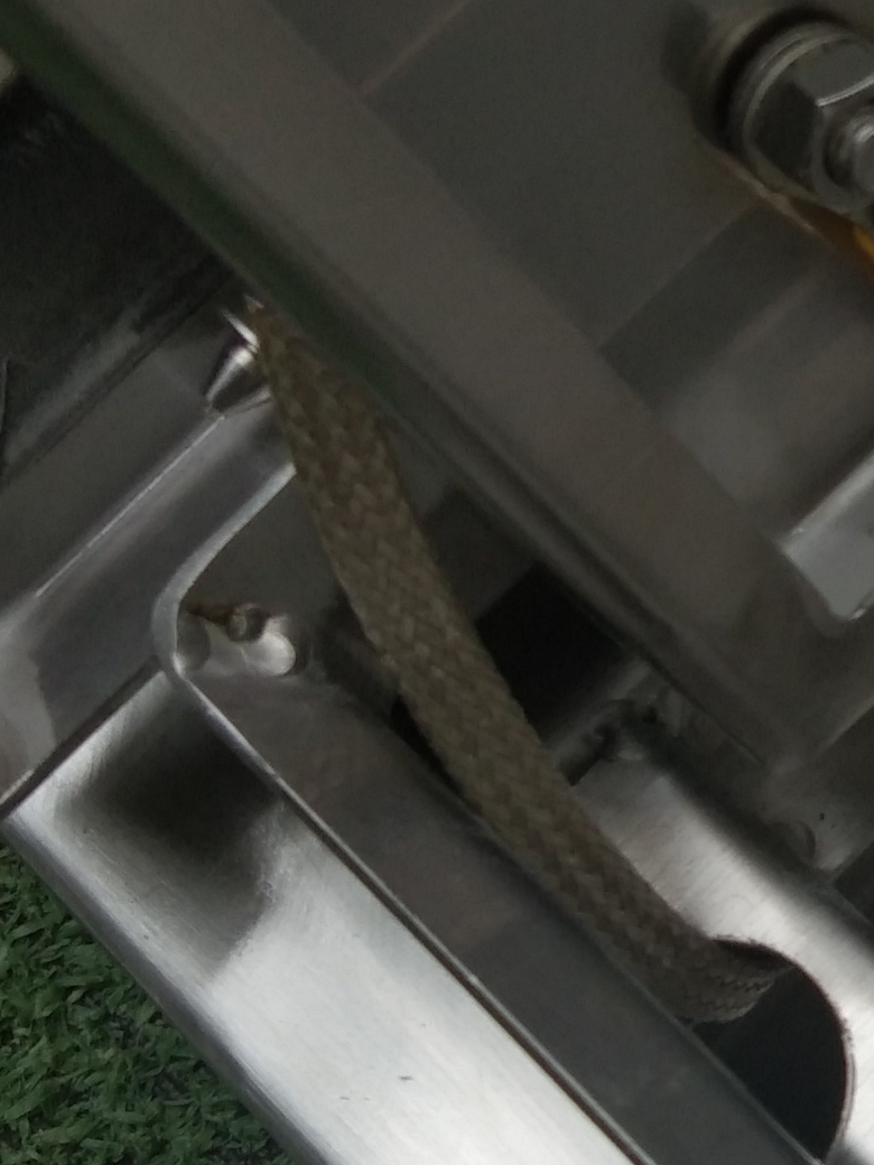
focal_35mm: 120
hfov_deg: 11.7
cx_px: 1357
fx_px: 4040
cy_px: 416
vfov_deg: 16.4
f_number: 2.2
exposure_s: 1/1314
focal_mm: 3.65
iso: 50
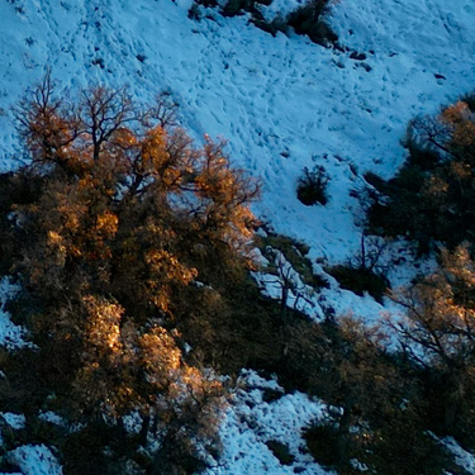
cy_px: -372
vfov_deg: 13.5
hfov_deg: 12.5
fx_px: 1801
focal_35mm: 116
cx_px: -590
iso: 200
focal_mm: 6.72
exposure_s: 1/640
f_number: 1.7
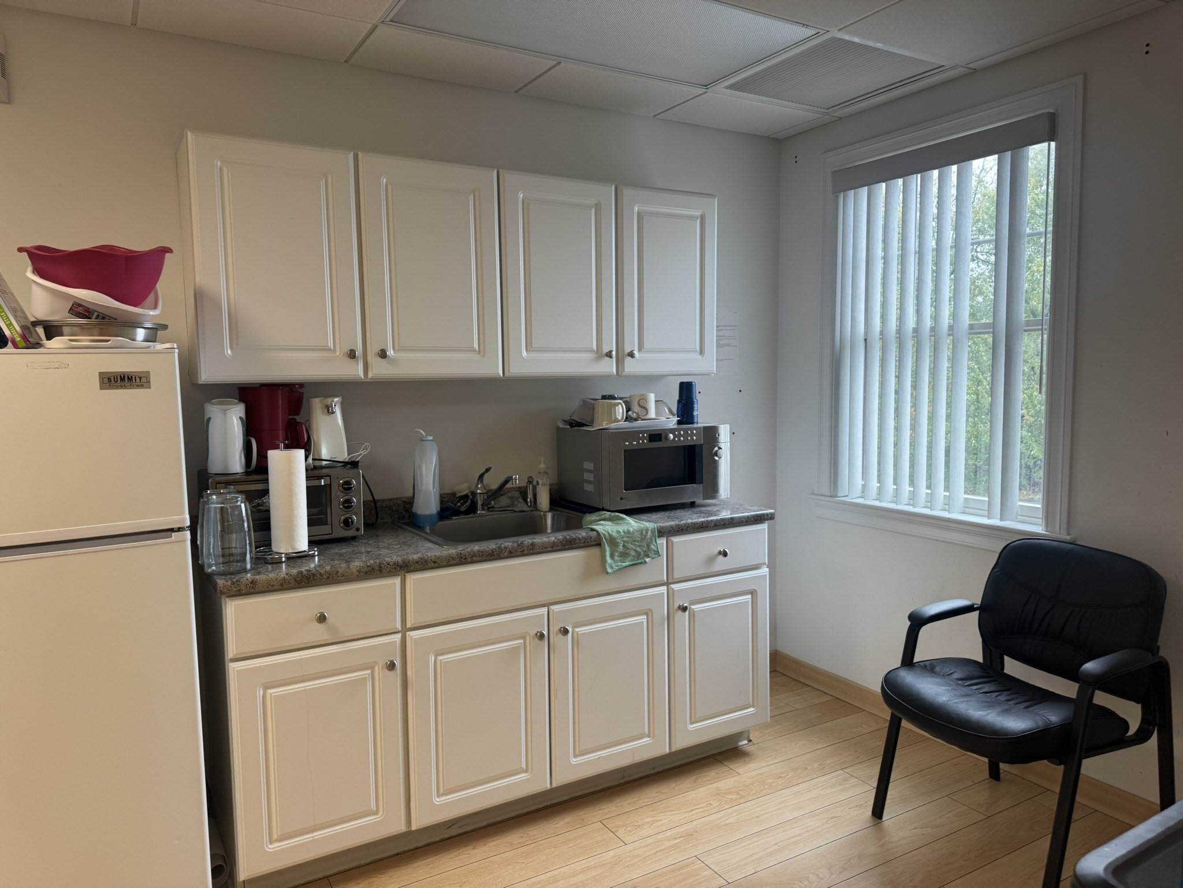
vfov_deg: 56.8
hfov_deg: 71.6
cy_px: 444
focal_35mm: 24
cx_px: 592
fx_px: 820
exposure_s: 1/120
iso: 100
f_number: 1.78
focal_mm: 6.76
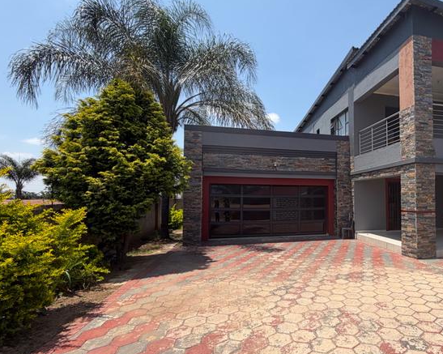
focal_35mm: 20
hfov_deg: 77.3
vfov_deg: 68.0
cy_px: 188
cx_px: 302
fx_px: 262
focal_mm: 2.22
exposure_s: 1/770
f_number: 2.2
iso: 20
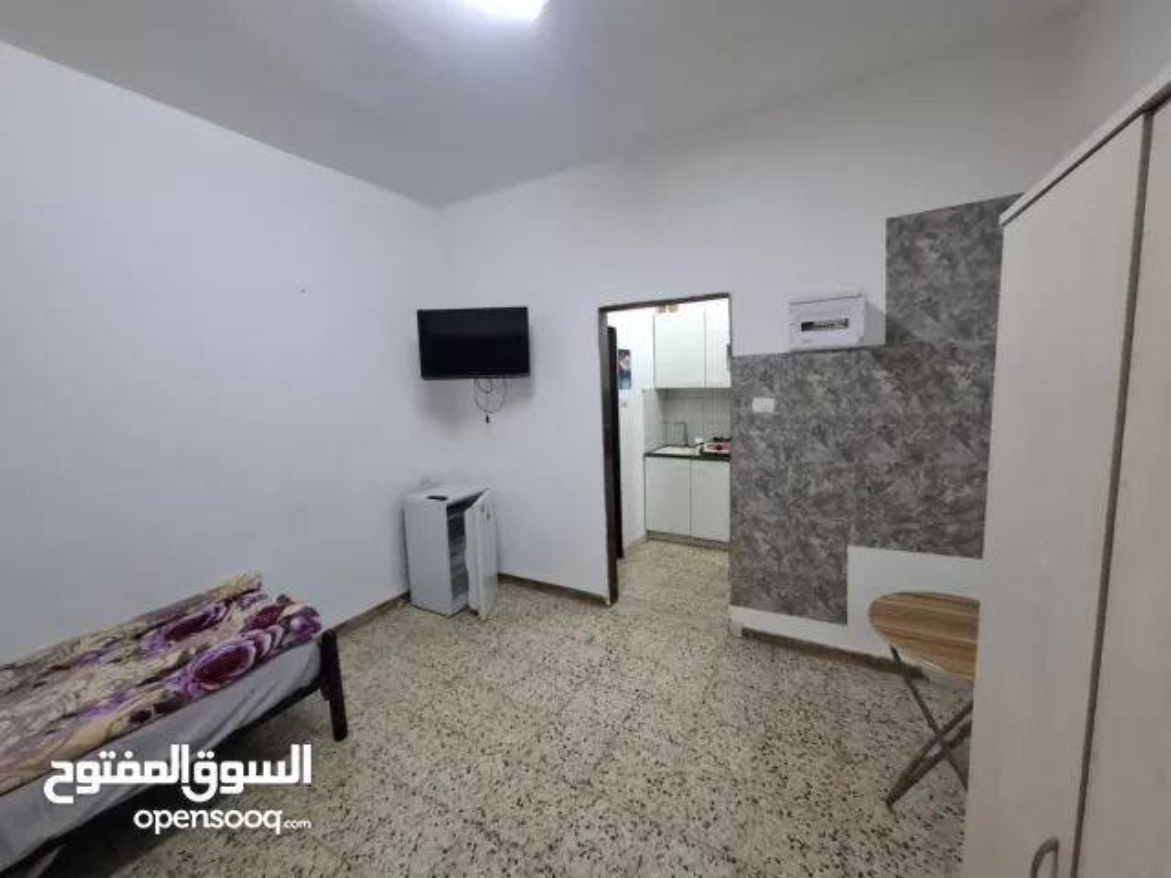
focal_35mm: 13
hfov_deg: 106.2
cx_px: 586
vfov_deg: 89.9
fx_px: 440
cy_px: 439
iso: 200
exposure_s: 1/25
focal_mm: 1.74
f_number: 2.2
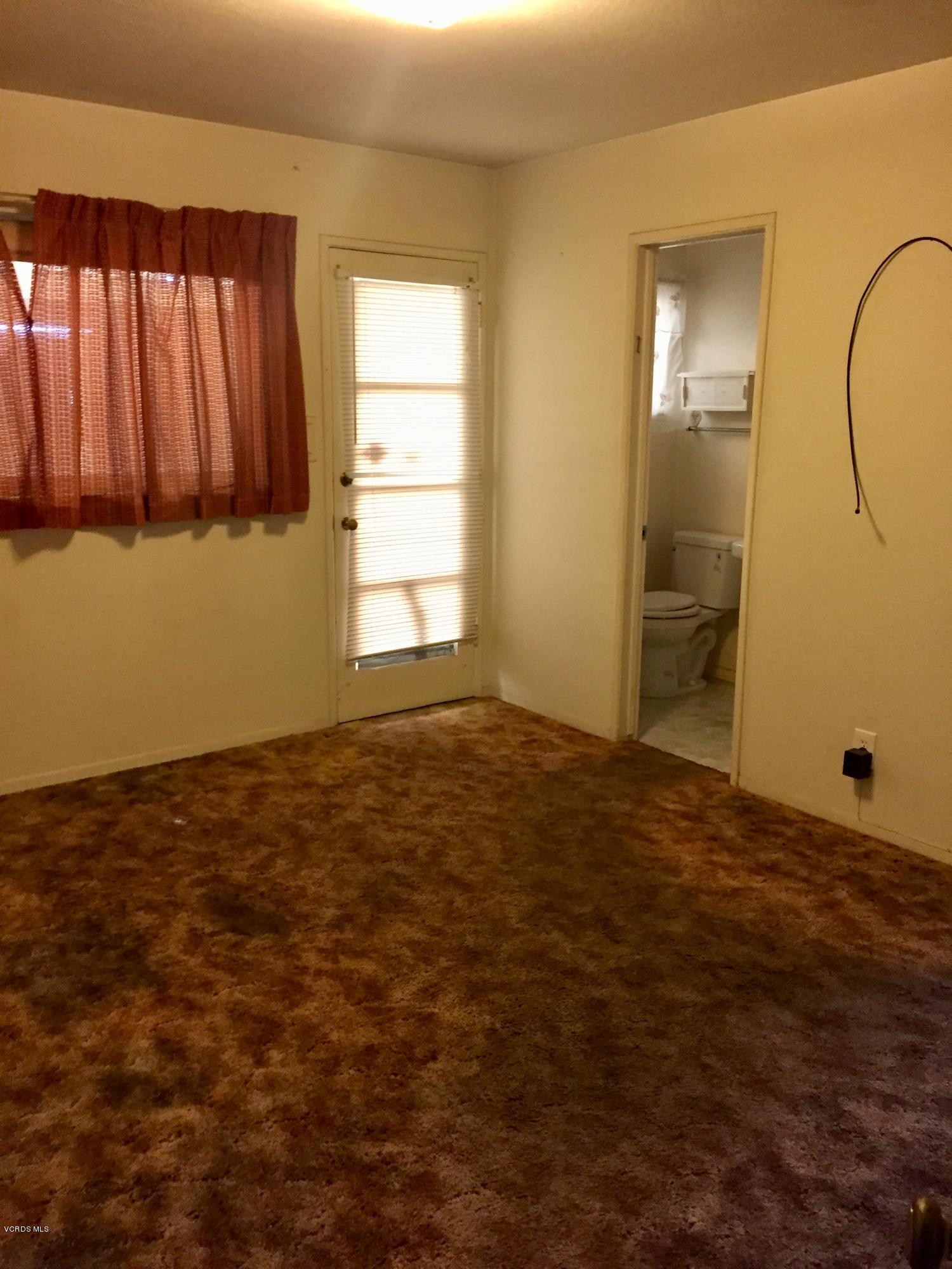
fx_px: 1063
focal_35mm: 29
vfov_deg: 61.7
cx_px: 476
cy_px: 634
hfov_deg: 48.2
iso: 250
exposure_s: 1/20
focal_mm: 4.15
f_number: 2.2
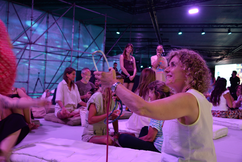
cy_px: 81
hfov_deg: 50.7
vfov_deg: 35.1
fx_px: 256
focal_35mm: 38
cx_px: 121
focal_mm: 38
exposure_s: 1/15
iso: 2000
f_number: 5.6
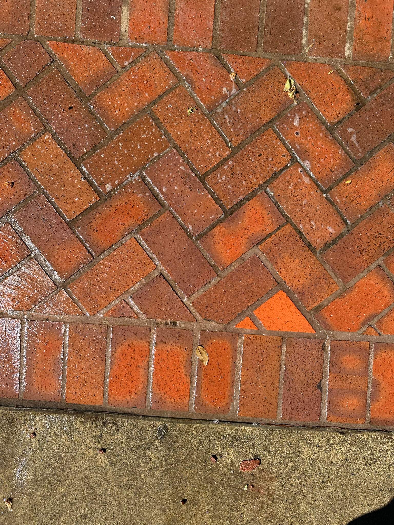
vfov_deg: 71.6
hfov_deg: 56.8
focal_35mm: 24
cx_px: 197
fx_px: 364
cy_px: 262
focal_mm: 6.86
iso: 80
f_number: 1.78
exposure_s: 1/3247
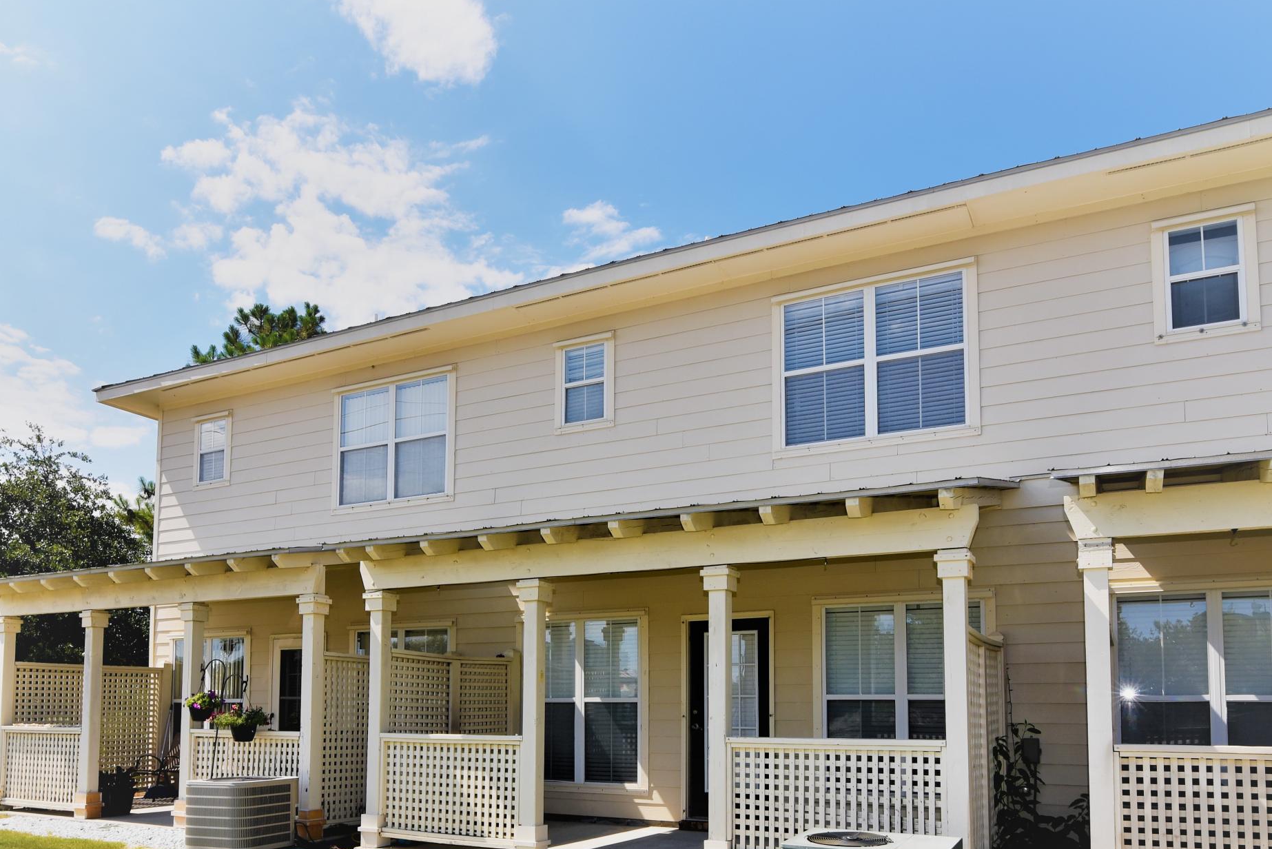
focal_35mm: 26
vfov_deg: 47.7
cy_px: 641
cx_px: 635
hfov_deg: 69.4
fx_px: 919
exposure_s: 1/200
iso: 100
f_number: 13
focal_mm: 16
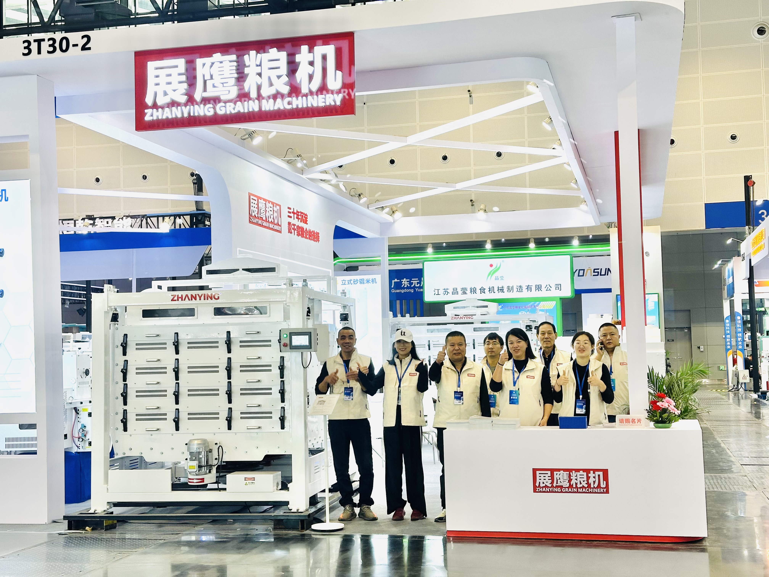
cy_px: 288
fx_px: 1066
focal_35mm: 48
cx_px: 384
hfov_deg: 39.7
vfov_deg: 30.3
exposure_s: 1/100
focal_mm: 6.86
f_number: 1.78
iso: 40
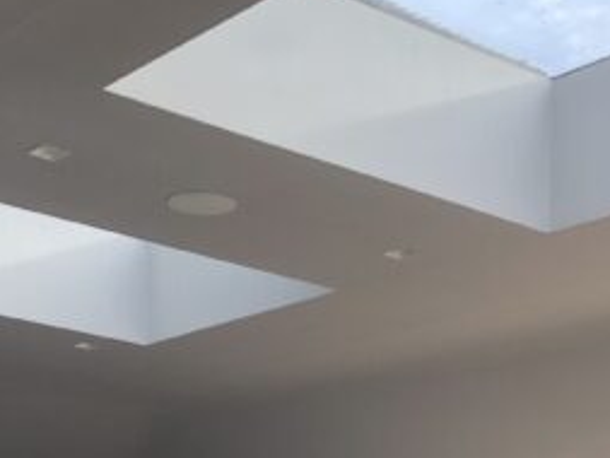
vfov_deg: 16.3
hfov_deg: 23.0
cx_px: 268
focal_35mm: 85
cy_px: 622
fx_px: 1499
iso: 20
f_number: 1.8
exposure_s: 1/139
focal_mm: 4
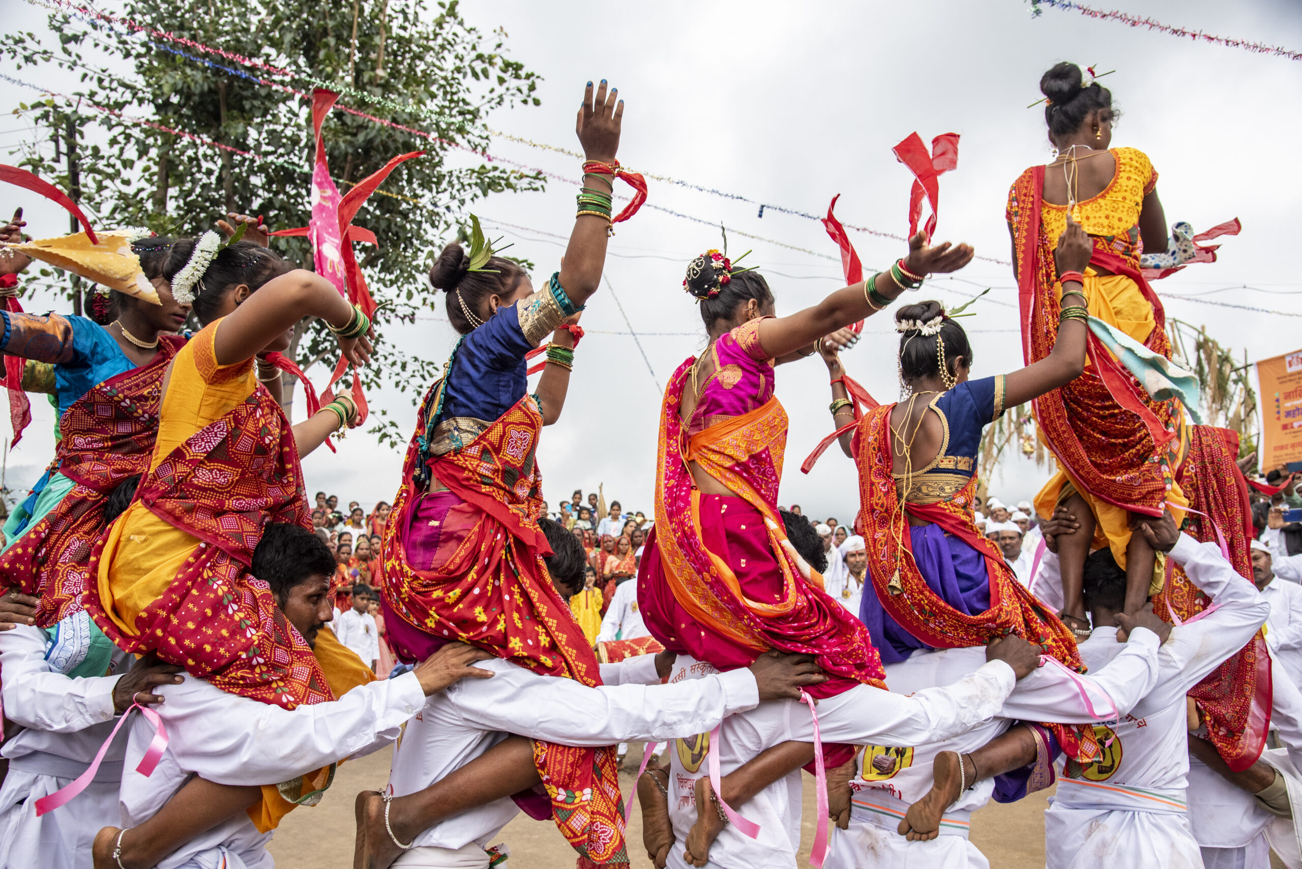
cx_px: 651
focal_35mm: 31
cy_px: 434
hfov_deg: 60.3
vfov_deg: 42.4
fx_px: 1122
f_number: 5.6
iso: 1000
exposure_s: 1/500
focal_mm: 31
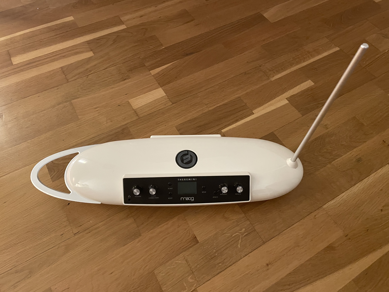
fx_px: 292
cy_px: 146
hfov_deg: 67.3
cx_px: 194
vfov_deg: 53.1
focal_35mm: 26
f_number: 1.6
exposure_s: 1/32
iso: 640
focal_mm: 4.2
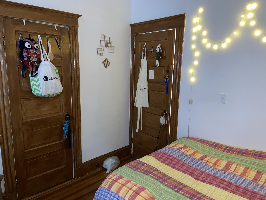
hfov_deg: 67.3
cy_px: 100
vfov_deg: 53.1
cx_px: 133
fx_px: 200
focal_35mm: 26
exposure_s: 1/10
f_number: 1.8
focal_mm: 4.25
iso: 100
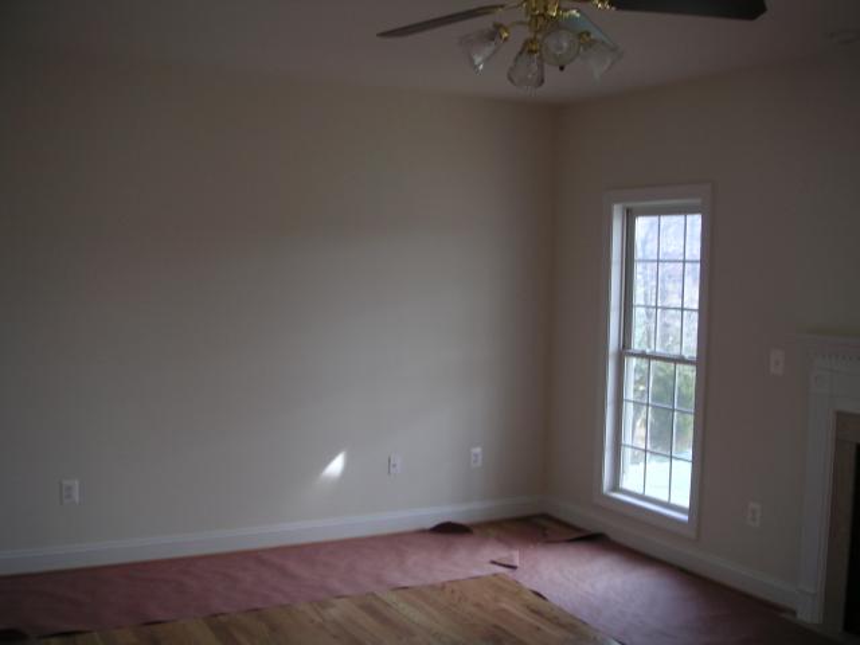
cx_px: 430
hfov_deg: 49.0
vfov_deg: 37.7
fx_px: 944
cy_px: 322
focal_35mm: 38
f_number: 2.8
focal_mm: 6
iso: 50
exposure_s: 1/45
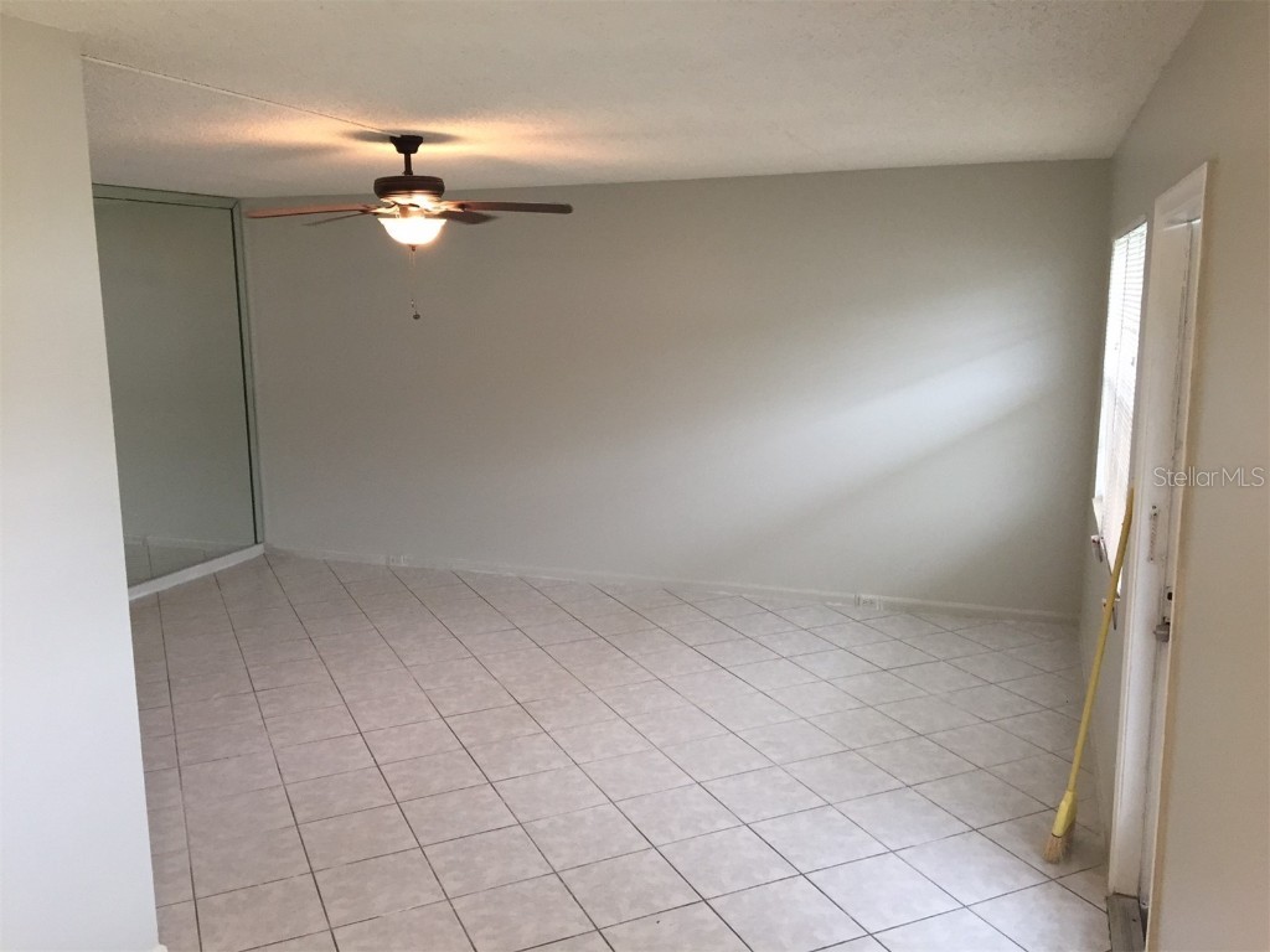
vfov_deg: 48.2
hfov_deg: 61.7
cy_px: 476
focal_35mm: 29
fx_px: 1064
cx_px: 635
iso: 40
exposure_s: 1/30
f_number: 2.2
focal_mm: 4.15
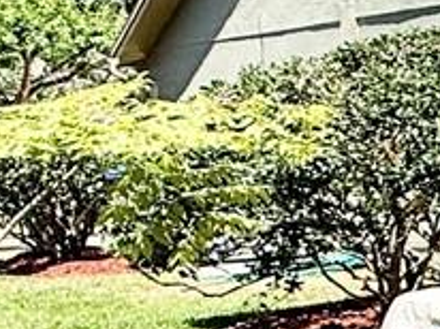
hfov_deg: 11.4
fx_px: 1384
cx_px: 1288
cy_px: 171
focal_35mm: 109
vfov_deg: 13.6
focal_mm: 2.22
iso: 50
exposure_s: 1/1368
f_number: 2.2
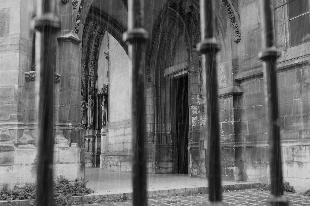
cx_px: 155
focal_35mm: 44
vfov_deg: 30.5
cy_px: 103
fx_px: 379
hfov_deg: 44.5
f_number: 4.3
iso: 400
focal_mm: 29.3
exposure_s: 1/70
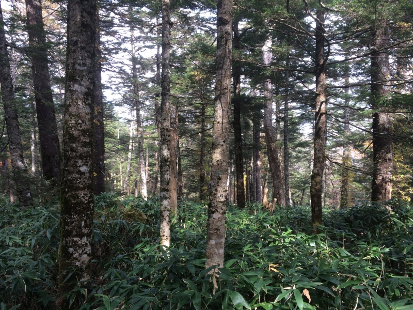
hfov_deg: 60.0
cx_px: 206
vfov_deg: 46.8
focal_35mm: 30
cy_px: 155
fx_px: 358
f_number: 2.2
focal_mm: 4.12
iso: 32
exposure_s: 1/125
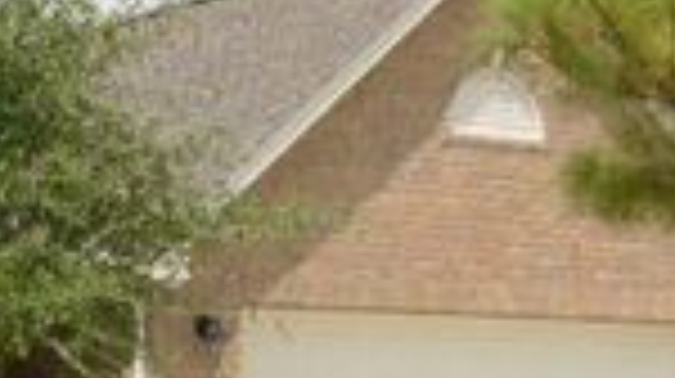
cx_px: 162
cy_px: 367
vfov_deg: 9.2
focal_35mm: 131
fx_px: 2342
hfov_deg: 16.3
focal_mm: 6
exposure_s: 1/1000
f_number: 8
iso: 200
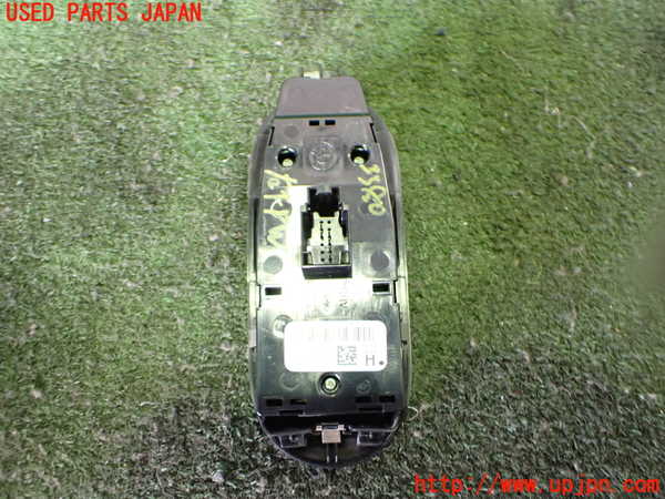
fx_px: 576
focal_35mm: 30
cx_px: 332
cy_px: 250
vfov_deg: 46.8
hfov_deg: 60.0
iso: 800
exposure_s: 1/40
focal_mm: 5.4
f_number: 2.3
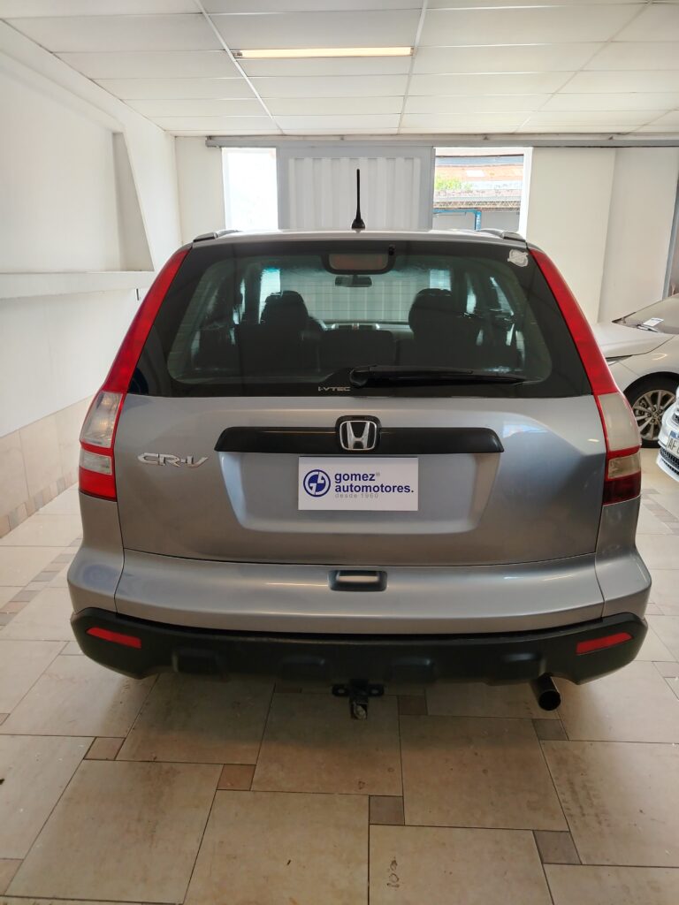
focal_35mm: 24
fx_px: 628
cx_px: 340
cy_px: 452
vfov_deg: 71.6
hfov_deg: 56.8
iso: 409
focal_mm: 5.25
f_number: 1.75
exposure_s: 1/100
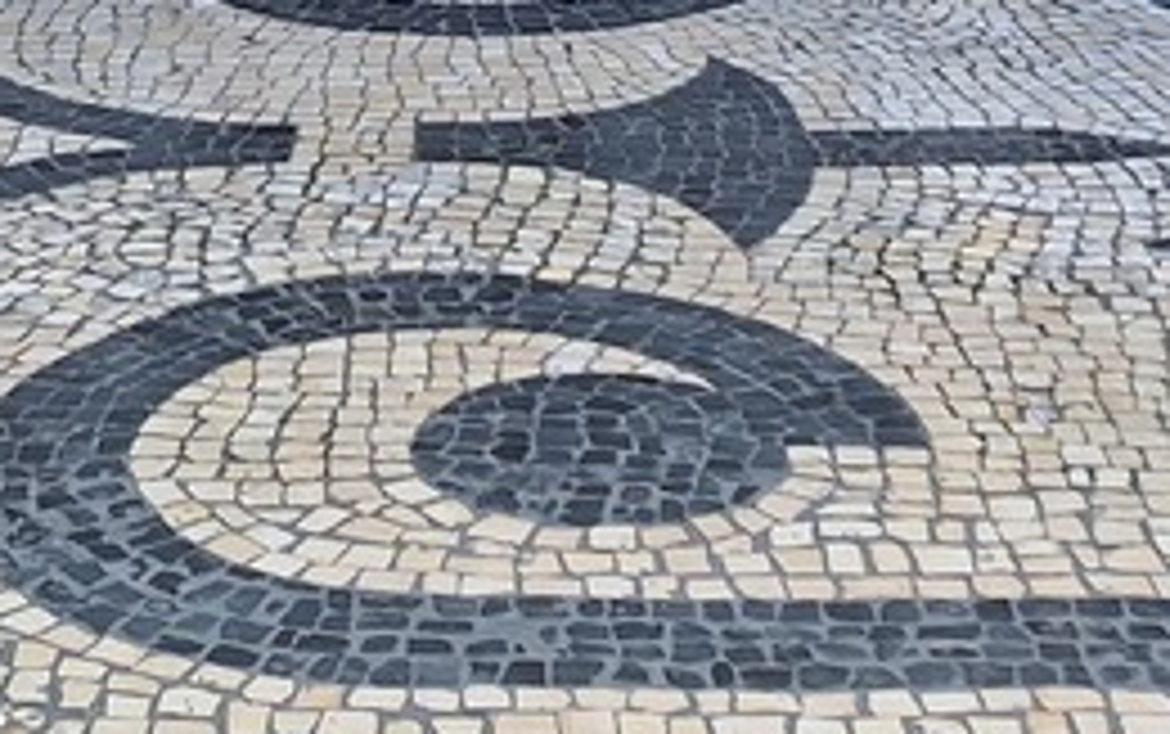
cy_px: -973
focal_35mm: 96
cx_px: 495
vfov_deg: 11.5
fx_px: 3064
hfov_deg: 21.6
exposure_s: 1/343
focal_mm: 5.54
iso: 40
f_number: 1.8
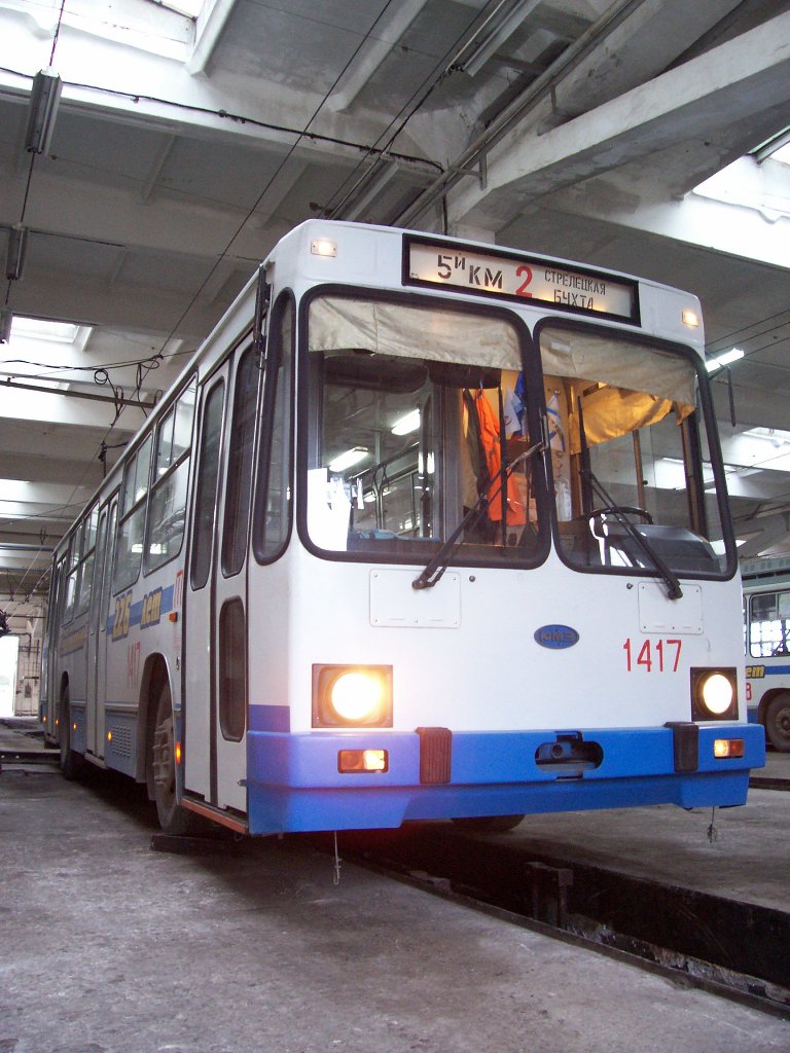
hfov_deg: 41.8
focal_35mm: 34
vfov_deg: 54.0
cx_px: 395
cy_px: 526
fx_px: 1035
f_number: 2.7
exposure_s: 1/13
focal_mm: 5.6
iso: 160
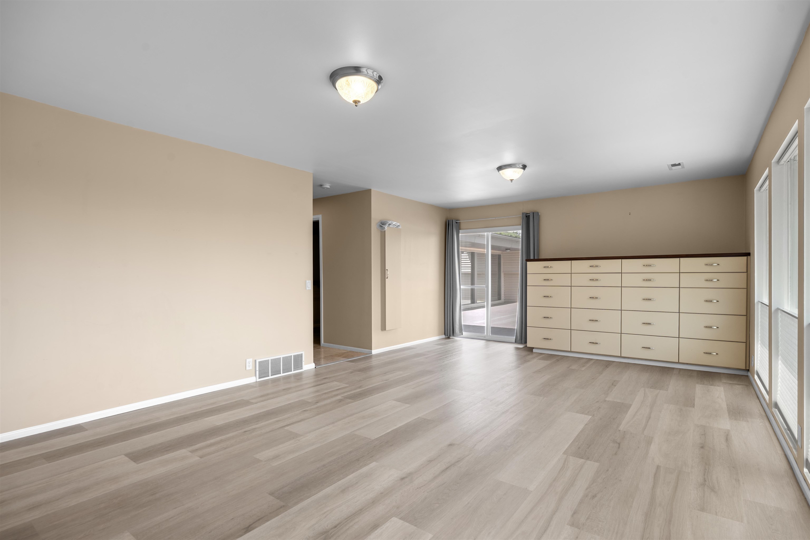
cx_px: 405
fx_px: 405
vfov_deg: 67.4
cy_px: 270
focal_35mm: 18
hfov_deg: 90.0
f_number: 8
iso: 100
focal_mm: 18
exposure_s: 1/2
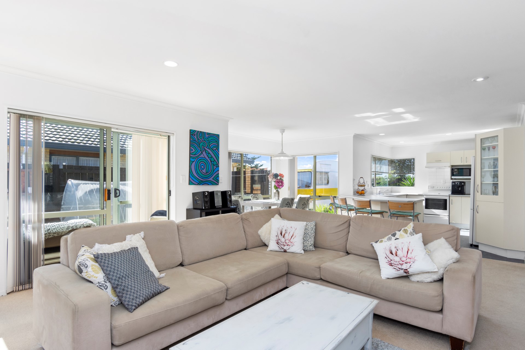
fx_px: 262
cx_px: 262
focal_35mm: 18
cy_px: 175
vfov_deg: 67.4
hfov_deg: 90.0
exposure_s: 1/100
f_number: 7.1
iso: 250
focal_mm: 12
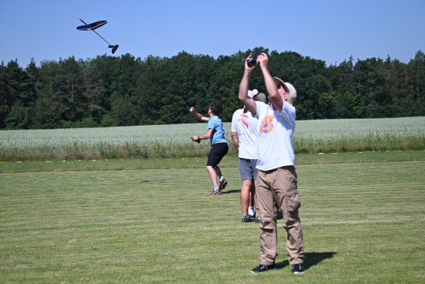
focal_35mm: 110
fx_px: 1299
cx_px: 212
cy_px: 142
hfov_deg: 18.6
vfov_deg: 12.5
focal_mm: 110
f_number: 6.3
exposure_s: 1/2500
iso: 320
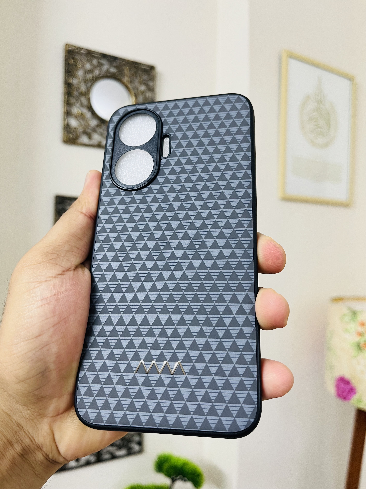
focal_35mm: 26
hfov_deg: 53.1
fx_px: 367
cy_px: 244
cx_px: 183
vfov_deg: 67.3
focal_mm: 5.1
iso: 100
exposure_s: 1/50
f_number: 1.6
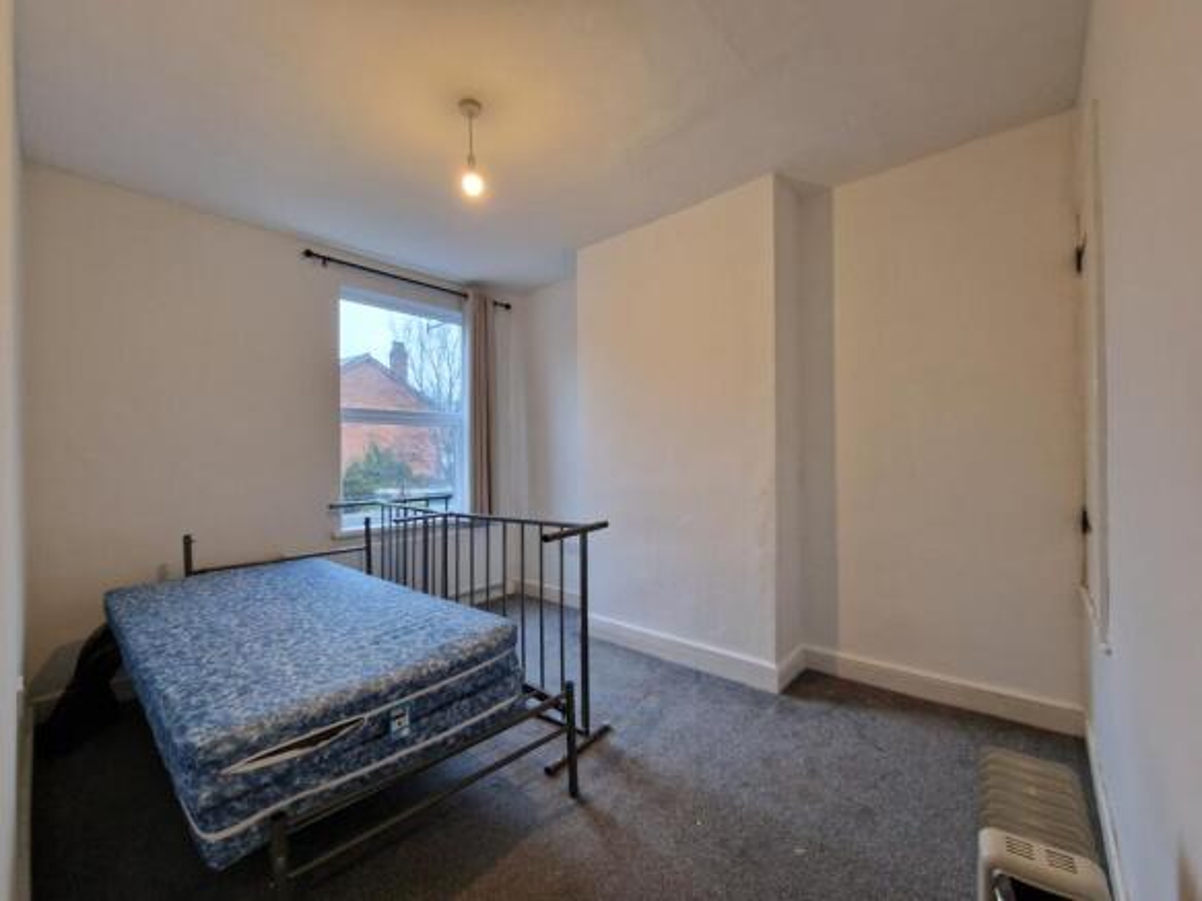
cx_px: 601
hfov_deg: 106.2
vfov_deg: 89.9
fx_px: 451
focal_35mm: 13
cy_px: 450
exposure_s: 1/50
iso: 200
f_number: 2.2
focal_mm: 2.2
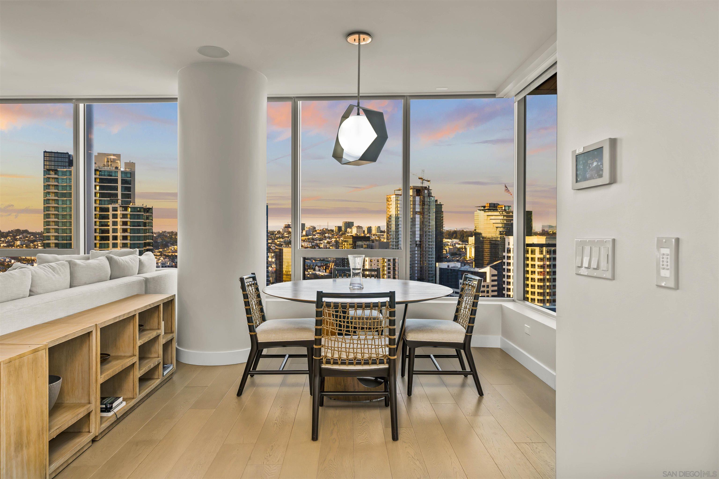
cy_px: 240
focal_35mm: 23
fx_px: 459
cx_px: 360
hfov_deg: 76.1
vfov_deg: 55.1
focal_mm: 23
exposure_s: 1.6
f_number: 6.3
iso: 250
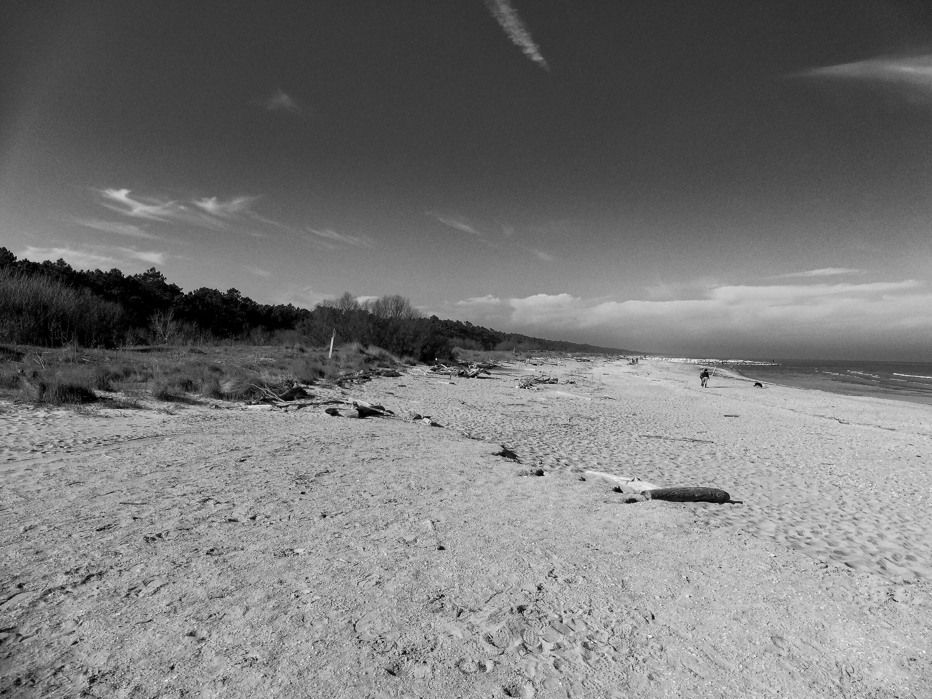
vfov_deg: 56.8
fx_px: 646
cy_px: 350
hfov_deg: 71.6
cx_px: 466
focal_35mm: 24
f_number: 4
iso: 100
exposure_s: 1/1250
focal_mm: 4.3
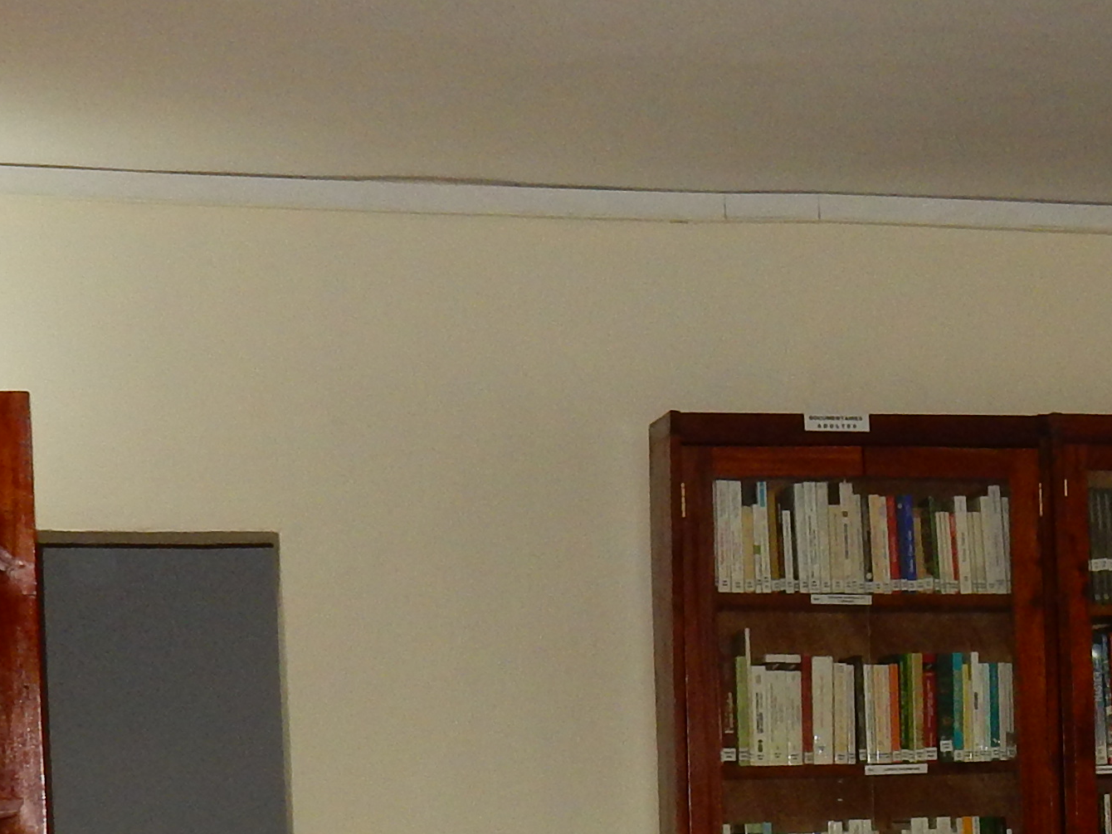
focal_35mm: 86
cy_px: 779
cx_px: 1131
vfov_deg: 16.9
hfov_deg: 21.9
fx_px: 2763
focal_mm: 4.5
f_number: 3.7
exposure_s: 1/30
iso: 250
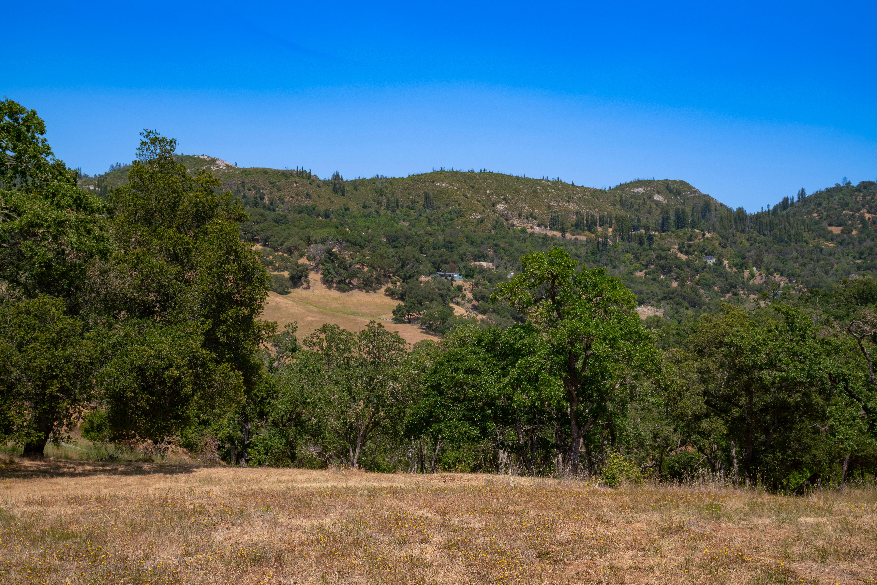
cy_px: 292
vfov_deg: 38.9
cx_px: 438
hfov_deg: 55.8
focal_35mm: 34
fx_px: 828
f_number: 9
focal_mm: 34
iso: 100
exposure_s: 1/160
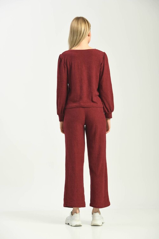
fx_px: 696
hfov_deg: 13.0
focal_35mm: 105
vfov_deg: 19.5
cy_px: 120
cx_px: 80
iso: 100
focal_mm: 105
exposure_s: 1/160
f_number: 6.3
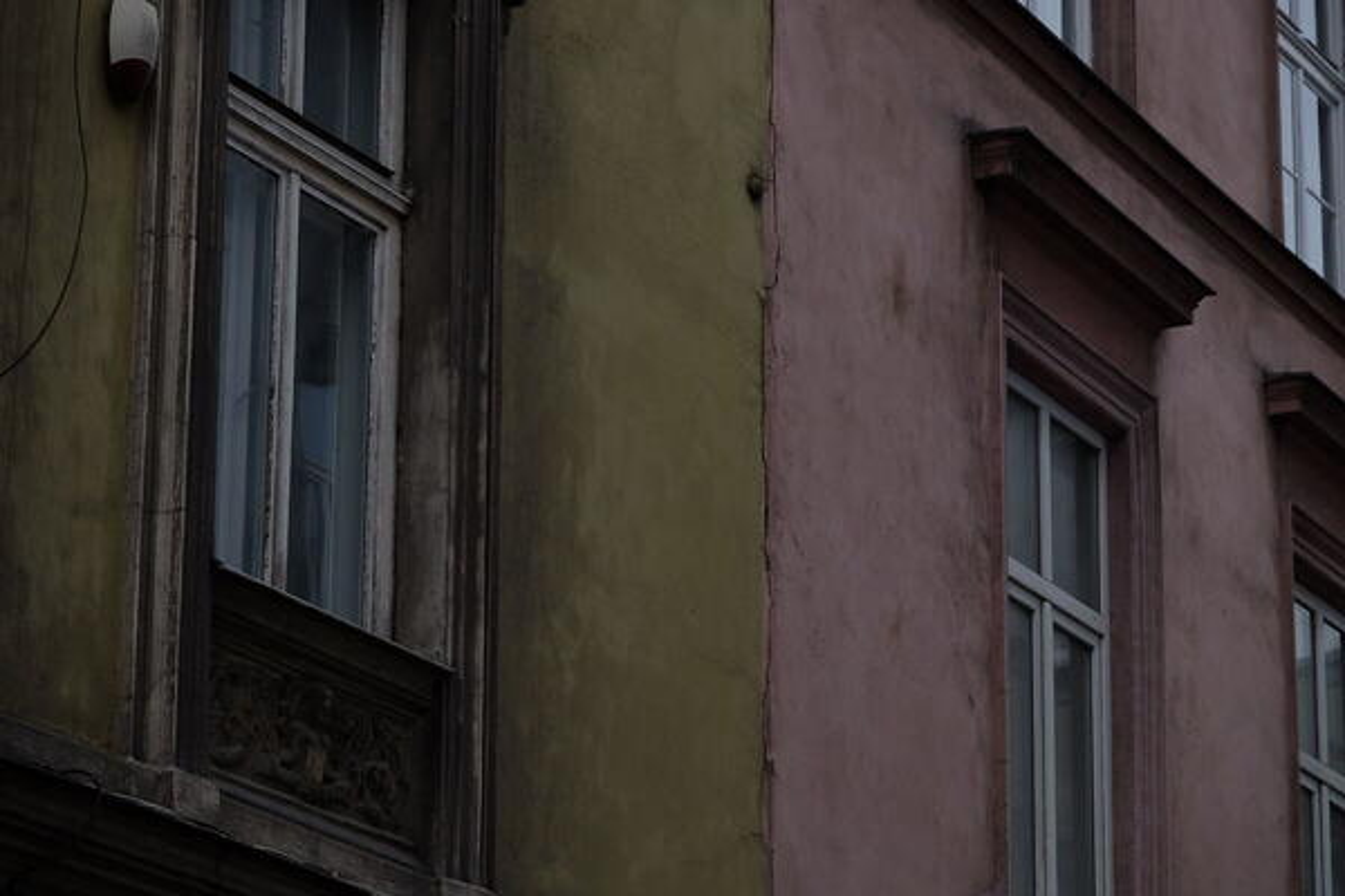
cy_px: 448
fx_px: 4670
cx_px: 672
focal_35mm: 125
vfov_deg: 11.0
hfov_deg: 16.4
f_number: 5.6
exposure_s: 1/125
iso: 200
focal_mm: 83.3
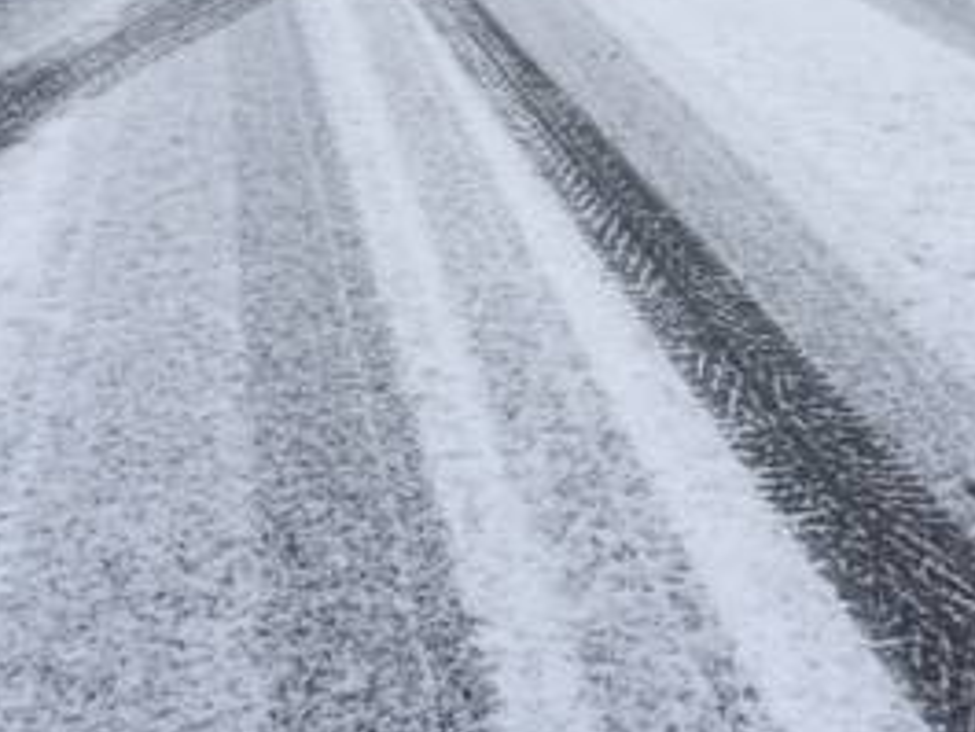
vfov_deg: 20.2
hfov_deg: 27.6
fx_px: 1973
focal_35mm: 70
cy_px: -55
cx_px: 625
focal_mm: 4.15
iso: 32
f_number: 2.2
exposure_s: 1/599
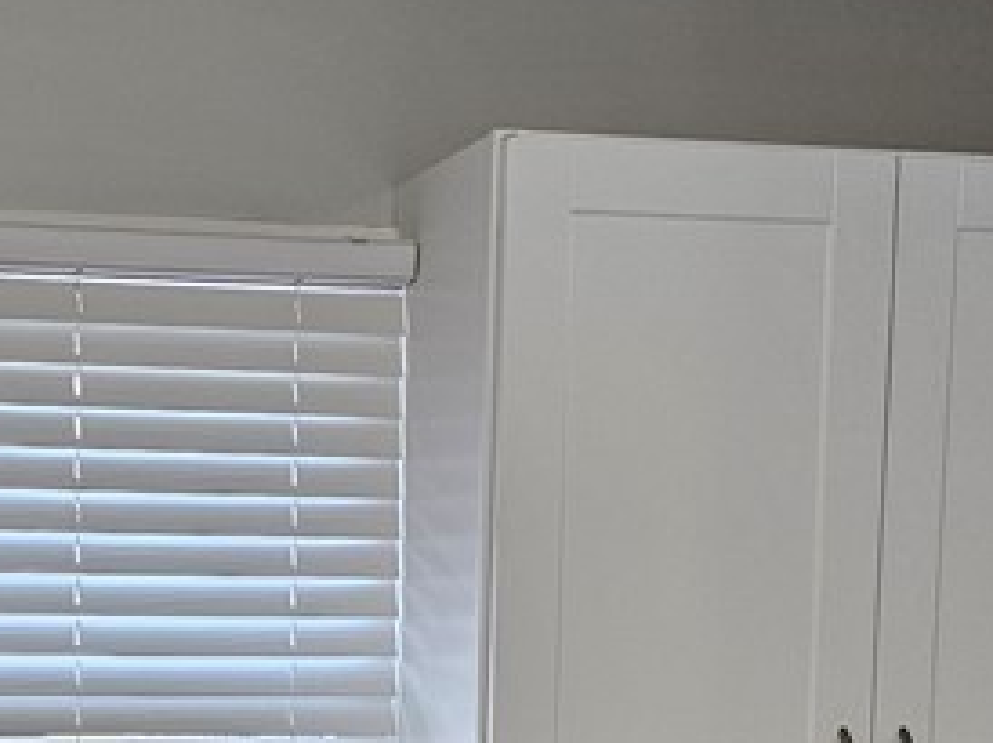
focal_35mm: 86
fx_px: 2465
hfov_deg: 22.1
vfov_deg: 16.0
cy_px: 1051
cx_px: 58
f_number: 1.7
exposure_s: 1/120
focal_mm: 6.3
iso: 250
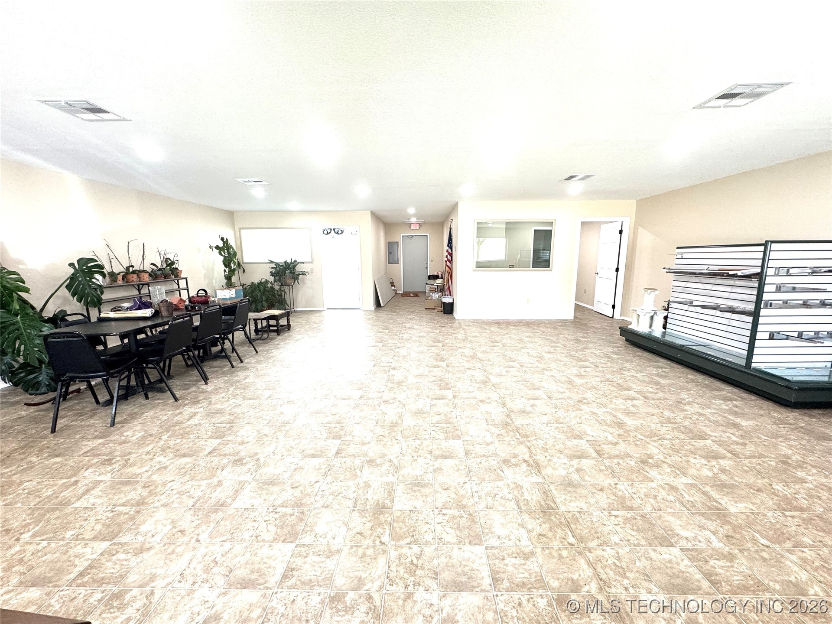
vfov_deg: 85.7
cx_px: 416
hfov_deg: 102.1
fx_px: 336
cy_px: 312
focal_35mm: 14
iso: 160
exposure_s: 1/120
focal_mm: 2.22
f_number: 2.2
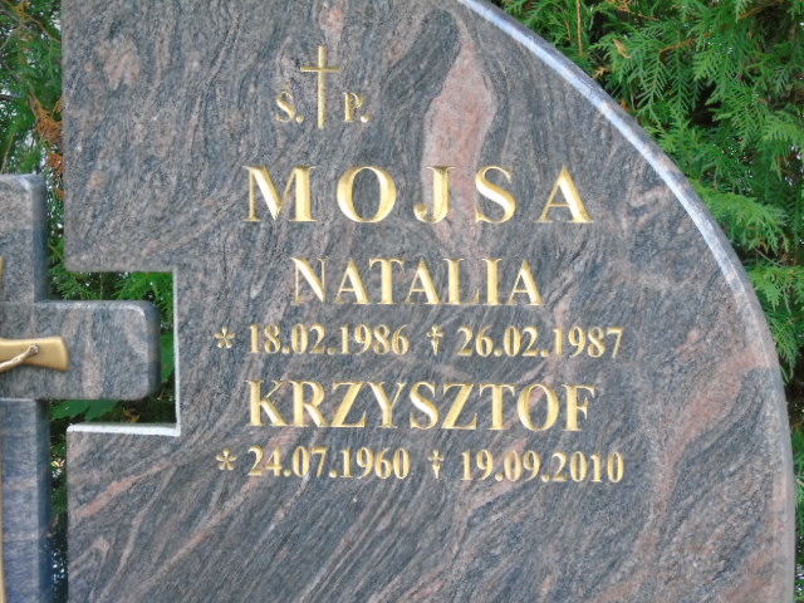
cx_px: 402
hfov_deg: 10.6
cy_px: 302
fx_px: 4320
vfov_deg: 8.0
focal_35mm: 186
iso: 800
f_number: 5
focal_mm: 33
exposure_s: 1/80
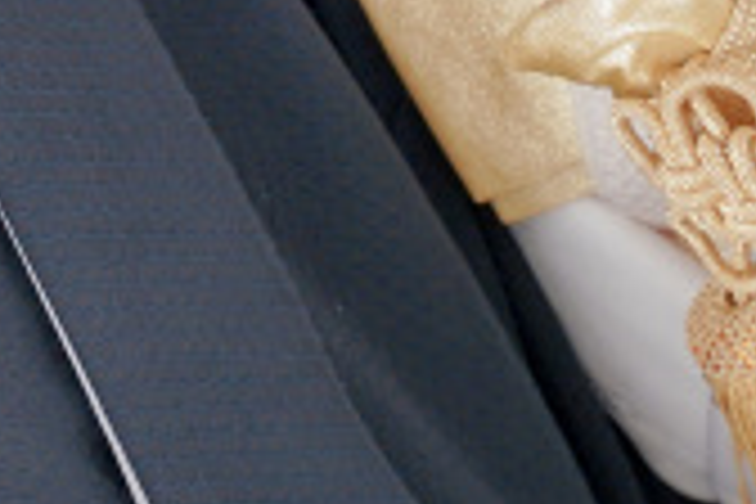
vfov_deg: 5.1
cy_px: -655
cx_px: -324
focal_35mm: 262
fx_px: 5512
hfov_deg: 7.7
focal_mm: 55.1
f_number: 5.6
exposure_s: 1/125
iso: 320
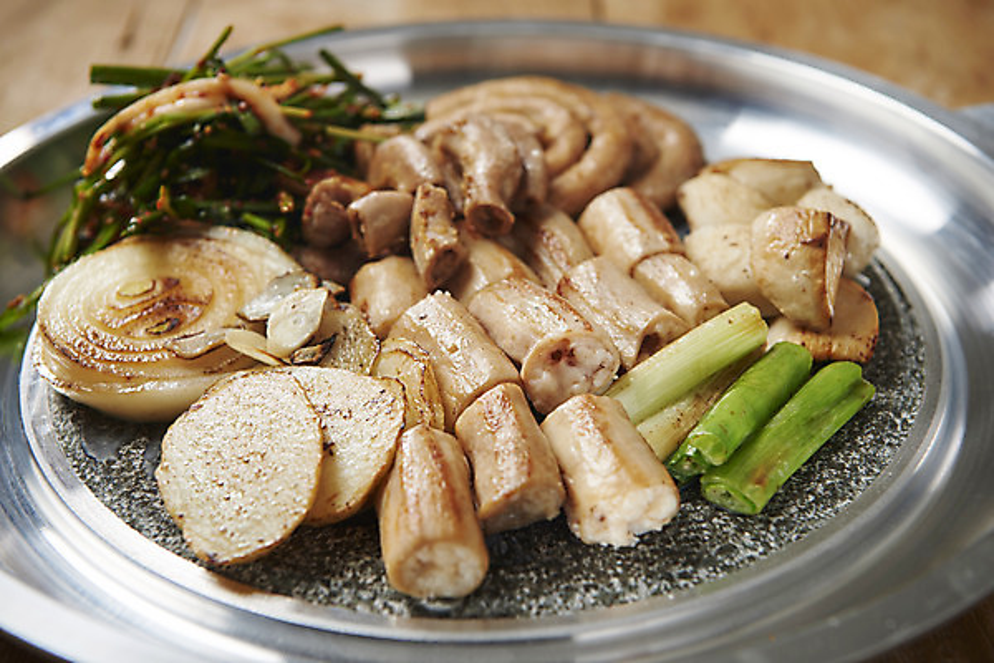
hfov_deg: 34.5
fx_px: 1601
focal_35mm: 58
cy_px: 332
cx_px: 497
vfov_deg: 23.4
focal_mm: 58
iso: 50
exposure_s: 1/125
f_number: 5.6
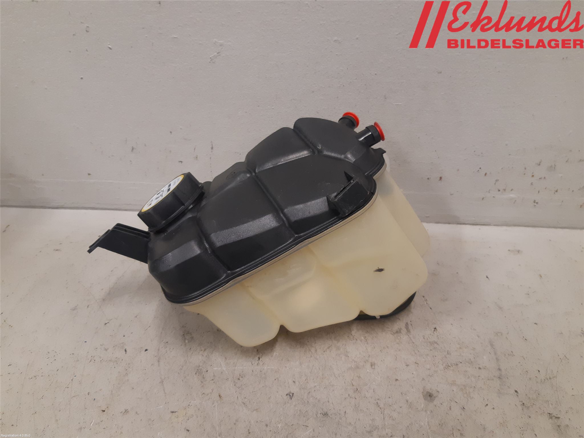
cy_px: 219
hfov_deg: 67.3
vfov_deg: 53.1
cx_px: 292
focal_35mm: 26
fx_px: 439
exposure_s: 1/50
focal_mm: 3.93
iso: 160
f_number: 1.7
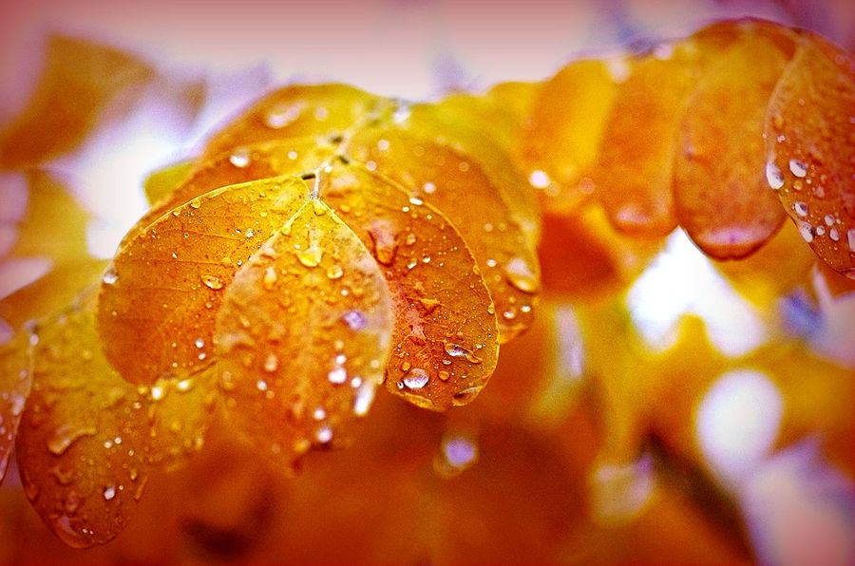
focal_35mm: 150
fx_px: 3555
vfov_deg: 9.1
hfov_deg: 13.7
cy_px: 283
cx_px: 428
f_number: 2.8
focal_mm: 100
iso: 800
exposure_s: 1/2000
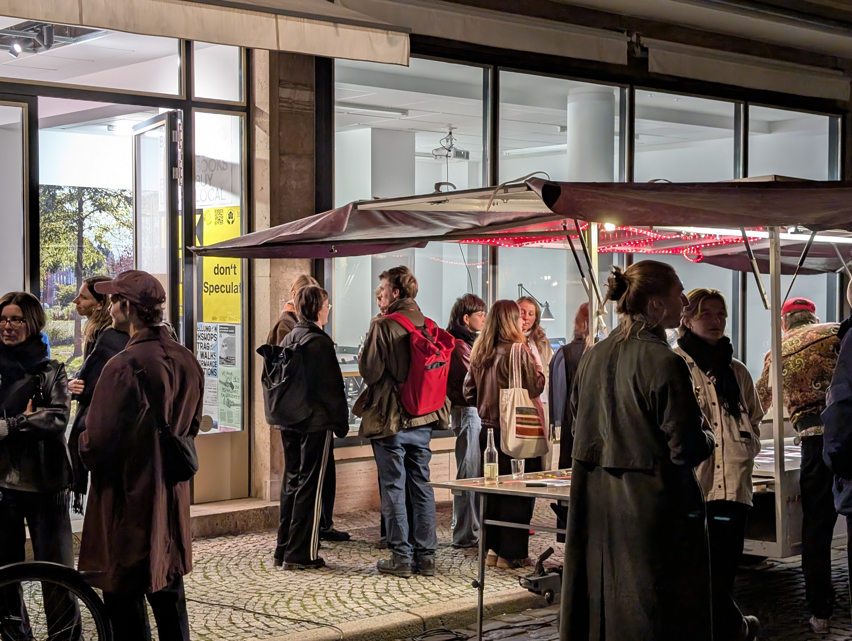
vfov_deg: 29.7
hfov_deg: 38.9
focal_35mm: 49
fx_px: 1208
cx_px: 426
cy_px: 320
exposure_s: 1/33.3
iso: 163
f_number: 1.68
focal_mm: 6.9
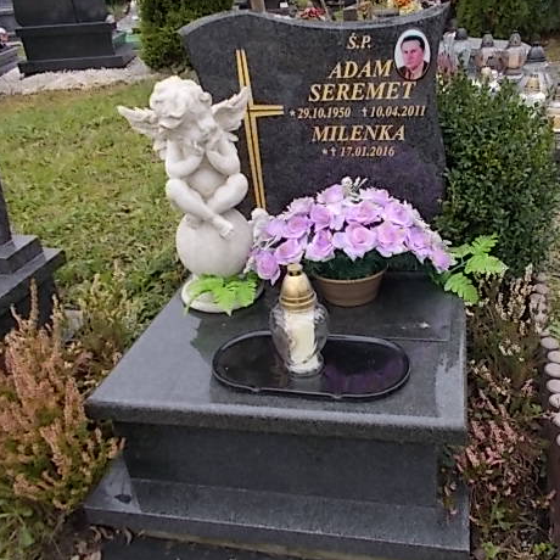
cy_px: 270
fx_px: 586
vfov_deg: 51.1
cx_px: 346
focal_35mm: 32
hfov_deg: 50.6
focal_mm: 4.6
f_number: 3.2
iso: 80
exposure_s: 1/100
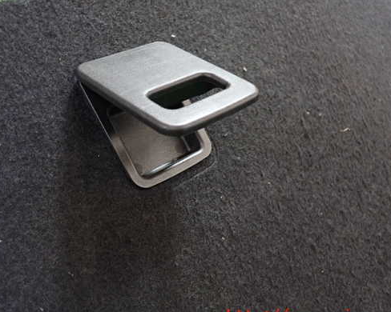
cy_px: 147
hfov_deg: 50.1
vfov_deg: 41.1
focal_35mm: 36
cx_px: 167
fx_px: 416
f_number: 2.3
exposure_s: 1/30
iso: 250
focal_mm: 5.4
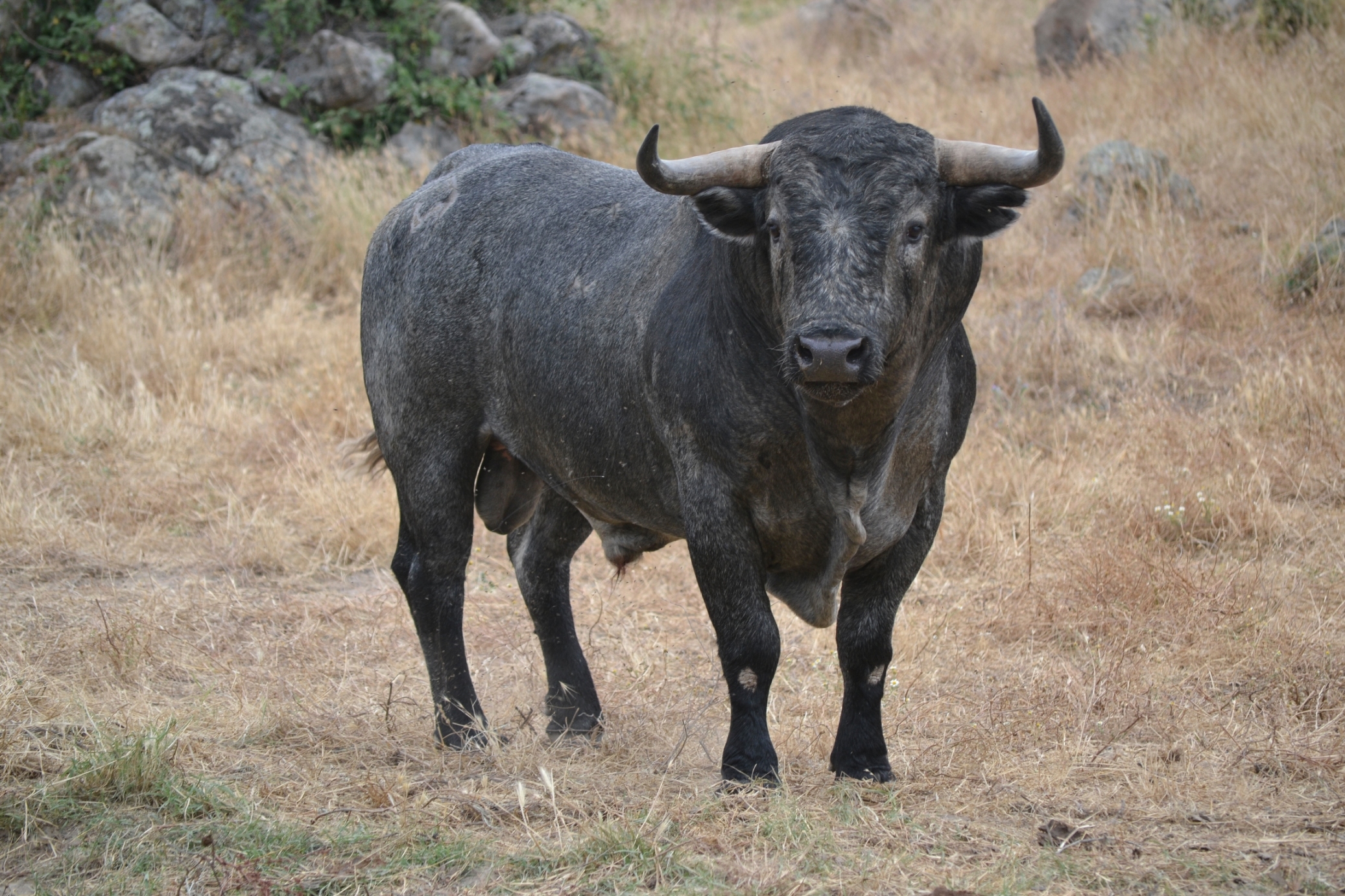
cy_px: 448
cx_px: 672
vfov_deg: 7.6
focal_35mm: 180
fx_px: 6723
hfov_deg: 11.4
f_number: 5.6
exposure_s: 1/500
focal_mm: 120
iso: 220
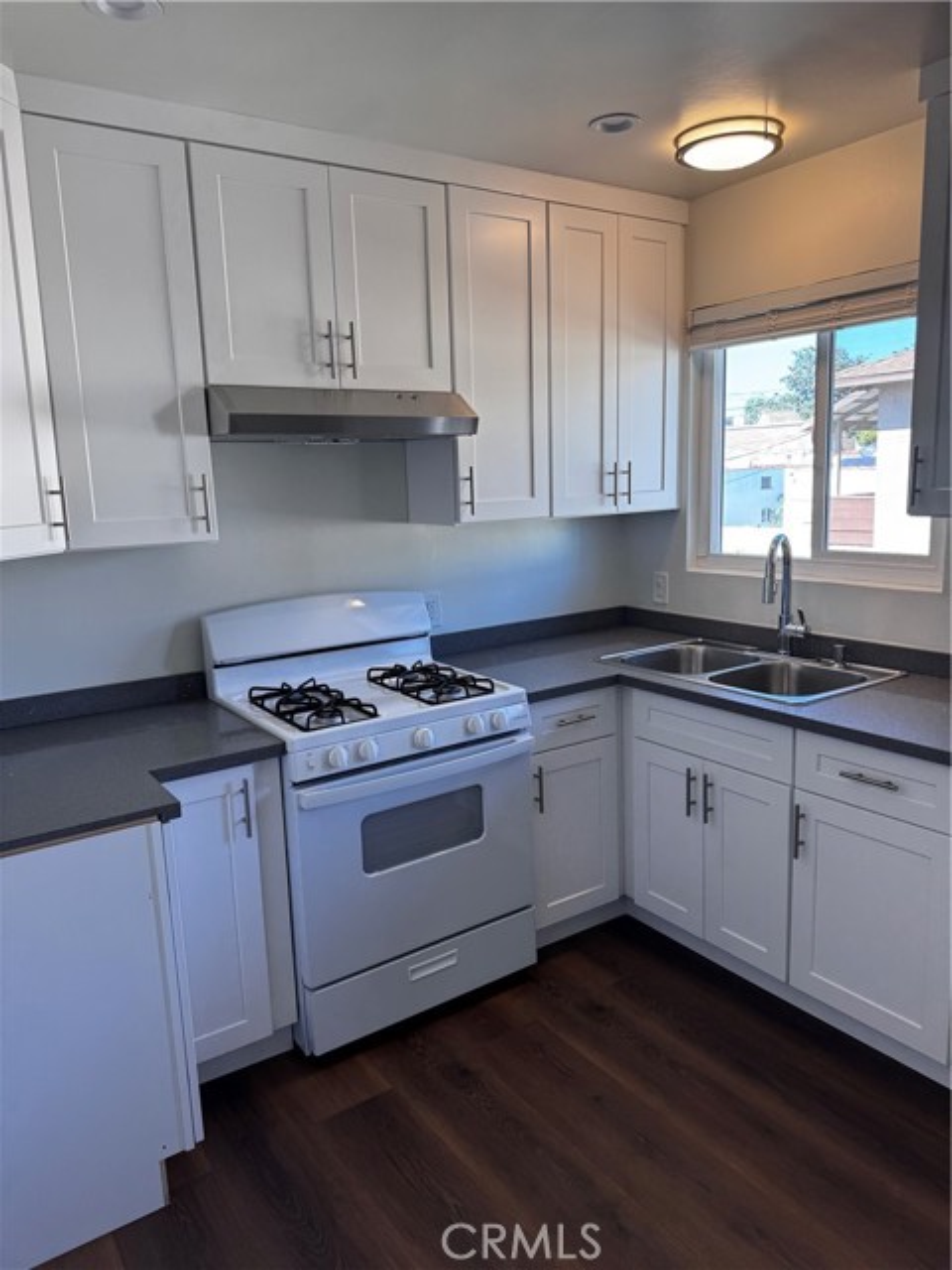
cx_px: 476
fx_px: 880
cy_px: 635
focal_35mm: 24
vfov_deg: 71.6
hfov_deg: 56.8
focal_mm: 6.76
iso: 80
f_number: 1.78
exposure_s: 1/120
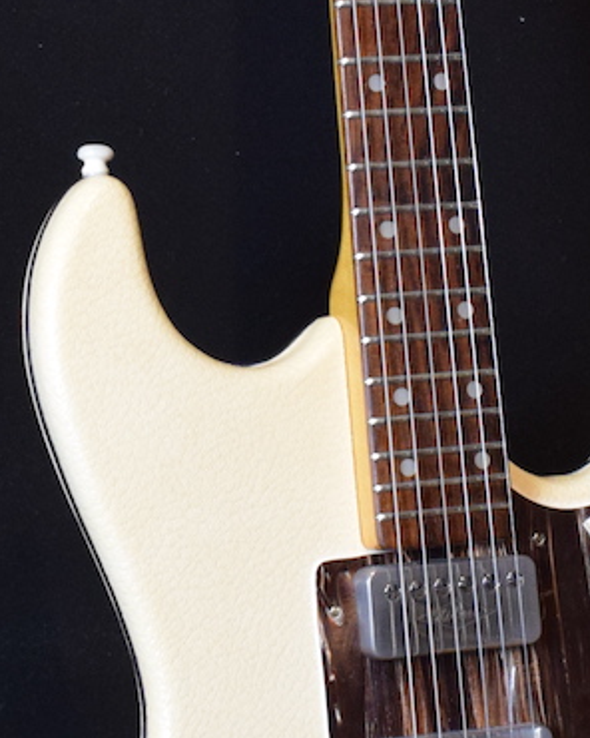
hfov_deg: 10.0
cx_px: 381
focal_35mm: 154
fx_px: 3359
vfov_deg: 12.5
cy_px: 132
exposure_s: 1/60
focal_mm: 27
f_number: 4
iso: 2000
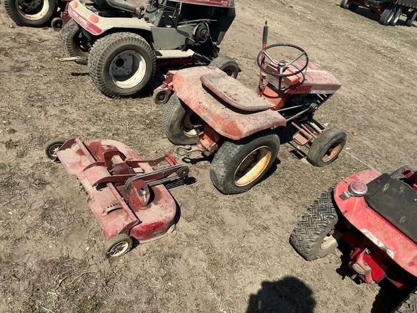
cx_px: 208
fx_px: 337
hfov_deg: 63.5
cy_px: 156
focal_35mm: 28
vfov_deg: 49.7
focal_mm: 3
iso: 25
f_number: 1.8
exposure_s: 1/1786
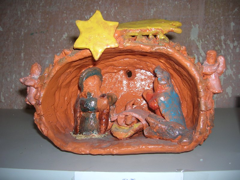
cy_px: 90
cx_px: 120
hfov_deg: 54.0
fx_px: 236
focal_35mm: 34
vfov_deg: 41.8
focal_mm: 5.7
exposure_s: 1/60.1
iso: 50
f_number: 2.9
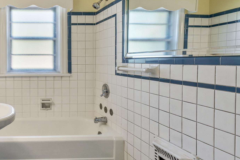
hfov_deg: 52.9
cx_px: 24
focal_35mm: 31
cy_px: 62
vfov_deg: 42.1
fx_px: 207
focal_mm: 17
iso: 800
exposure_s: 1/40
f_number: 8
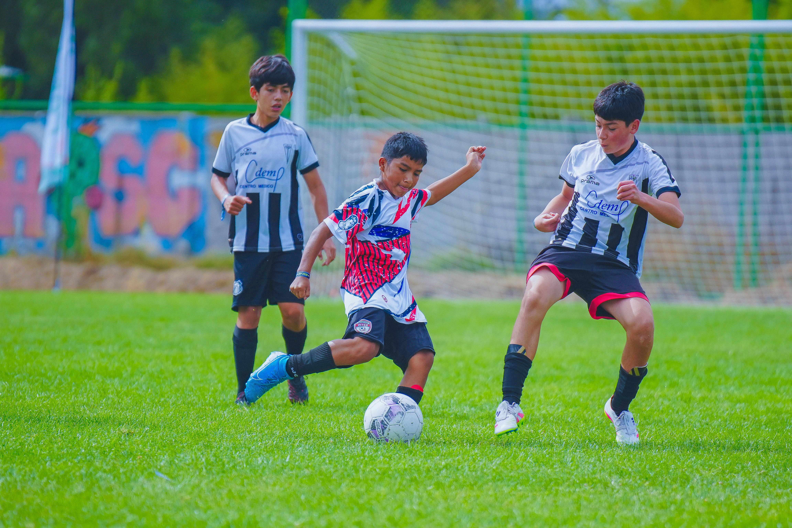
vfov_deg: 4.6
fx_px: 6599
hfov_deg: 6.9
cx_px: 396
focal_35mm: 300
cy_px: 264
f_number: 2.8
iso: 500
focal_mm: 200
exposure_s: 1/6400
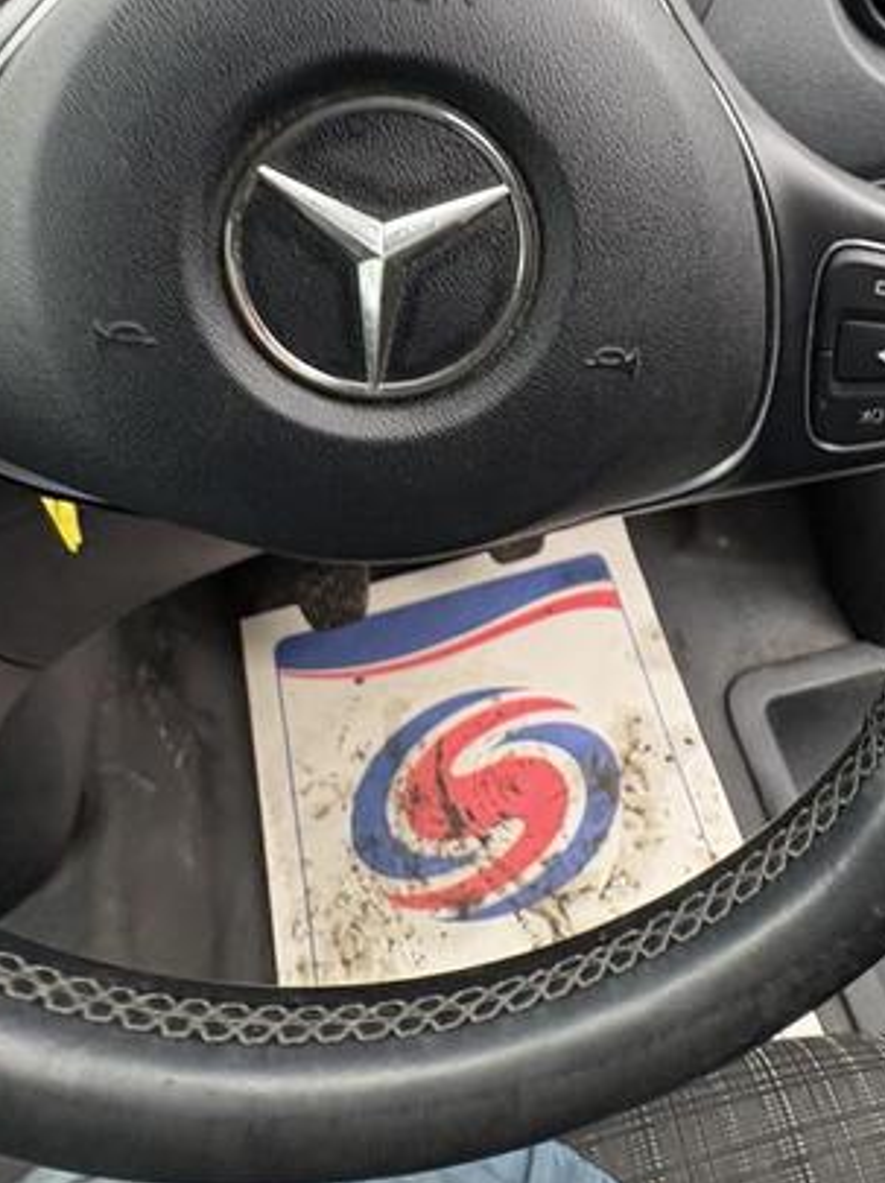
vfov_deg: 55.2
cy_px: 277
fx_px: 1058
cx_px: 529
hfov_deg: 45.1
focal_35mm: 31
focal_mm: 2.22
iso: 200
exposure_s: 1/62
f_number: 2.2
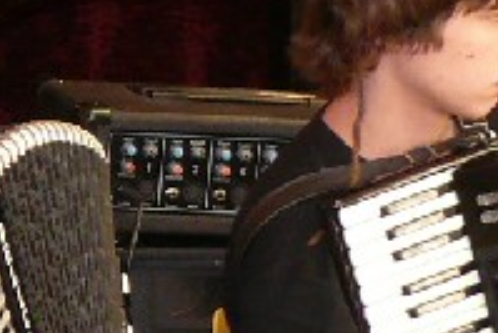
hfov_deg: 7.4
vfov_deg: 5.5
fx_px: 3475
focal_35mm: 251
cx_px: -933
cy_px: 230
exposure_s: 1/30
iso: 200
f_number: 2.8
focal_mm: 8.1
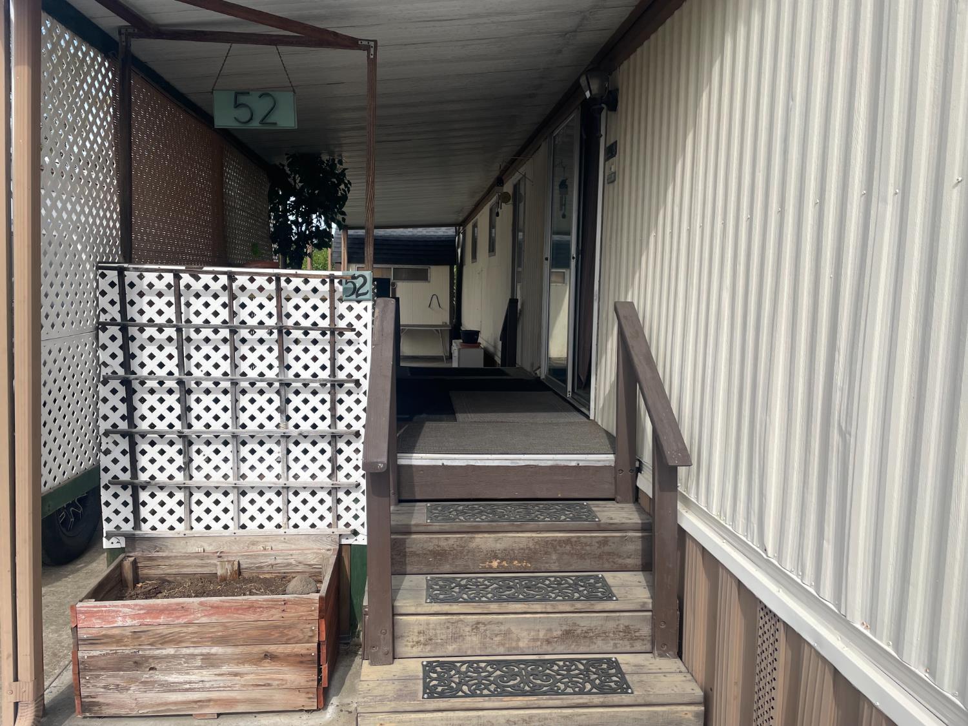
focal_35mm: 26
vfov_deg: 53.1
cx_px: 484
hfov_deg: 67.3
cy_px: 363
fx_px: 727
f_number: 1.6
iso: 32
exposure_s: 1/2506
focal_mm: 4.2
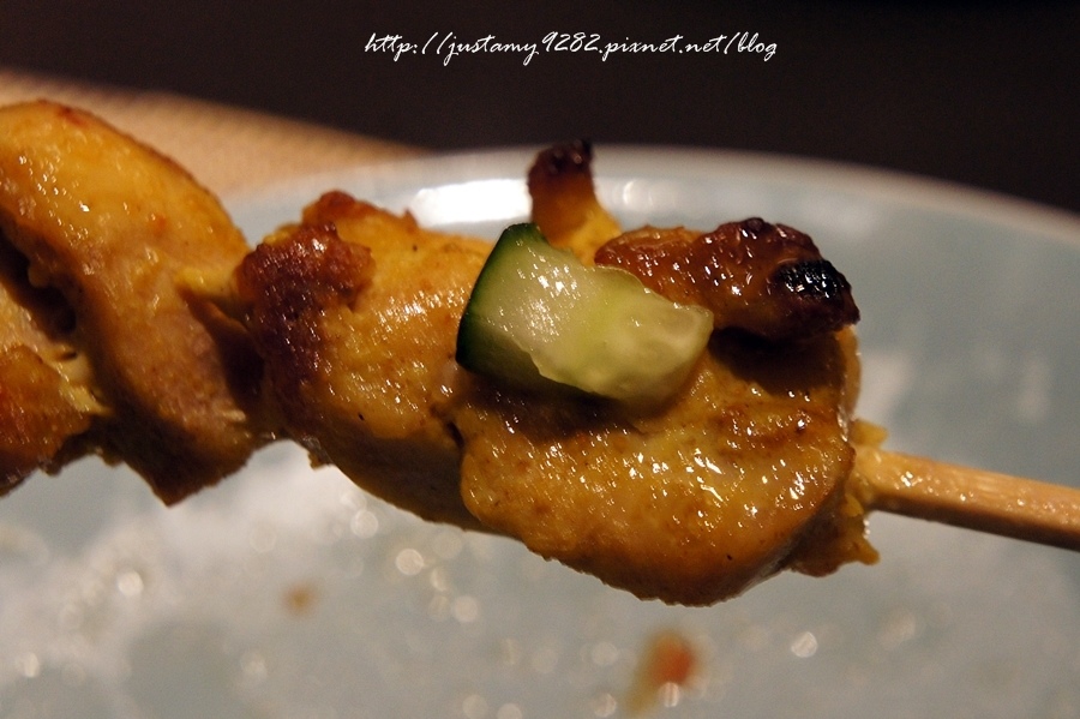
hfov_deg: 24.6
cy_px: 360
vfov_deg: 16.5
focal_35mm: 82
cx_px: 540
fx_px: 2474
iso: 1600
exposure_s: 1/13
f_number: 8
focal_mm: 55
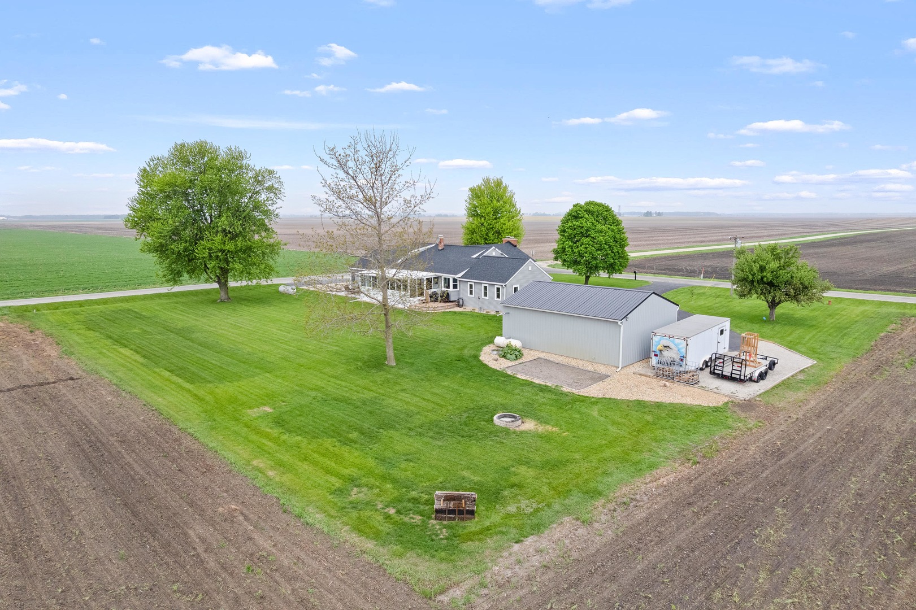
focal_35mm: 22
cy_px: 305
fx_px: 560
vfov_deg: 57.2
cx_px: 458
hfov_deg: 78.6
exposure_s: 1/1600
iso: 110
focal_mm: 8.38
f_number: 2.8
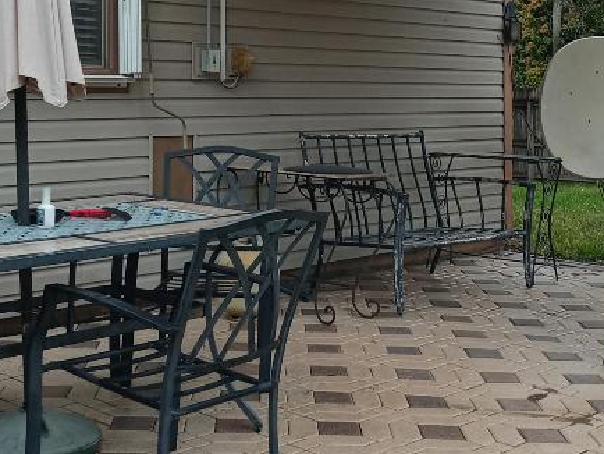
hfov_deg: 29.4
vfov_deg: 21.9
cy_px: 77
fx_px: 1152
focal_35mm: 66
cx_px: 326
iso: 100
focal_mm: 3.61
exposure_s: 1/441
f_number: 1.8
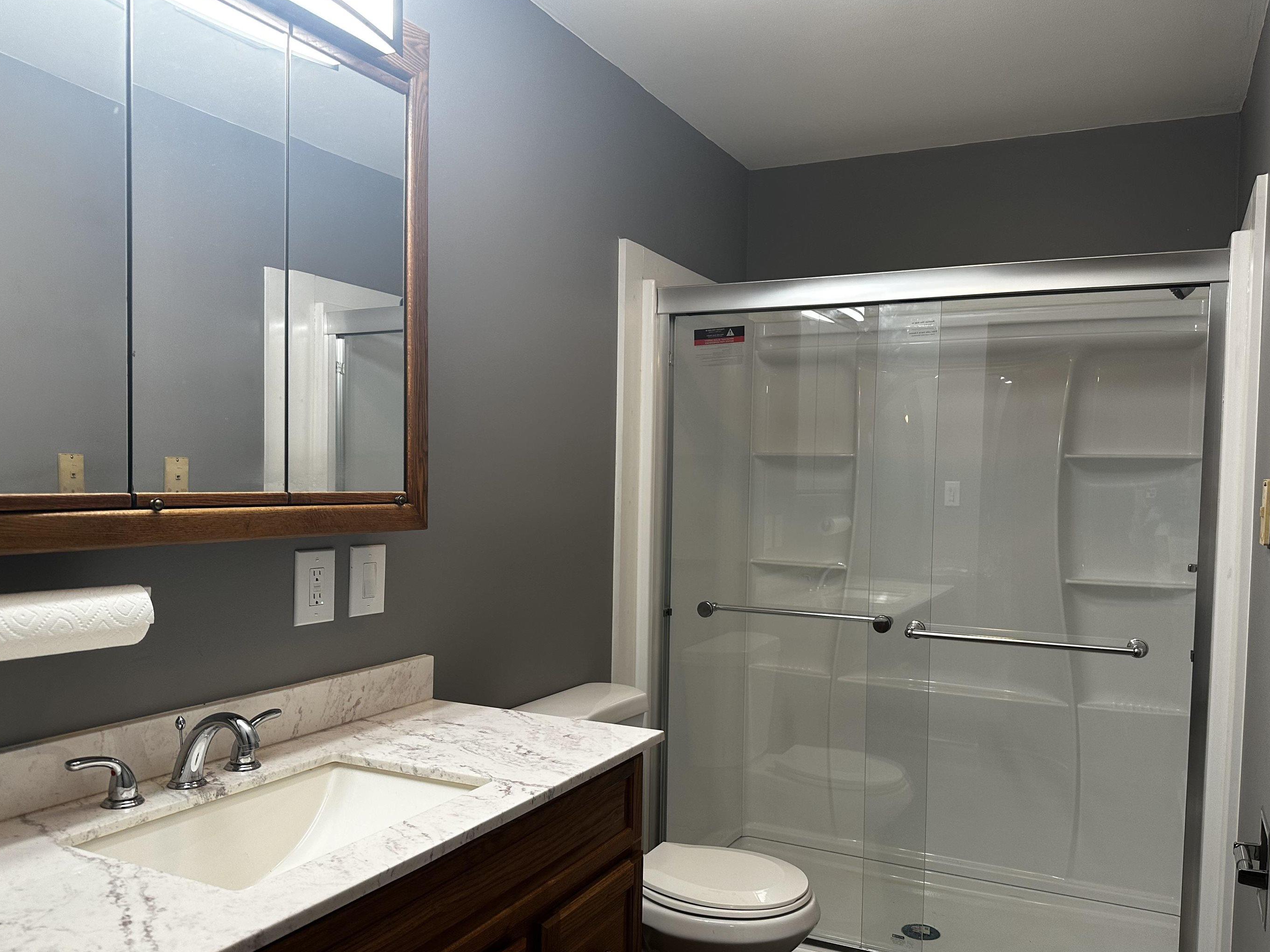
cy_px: 529
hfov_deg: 65.2
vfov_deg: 51.2
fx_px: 991
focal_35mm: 27
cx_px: 685
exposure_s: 1/60
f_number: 1.78
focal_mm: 6.86
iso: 125
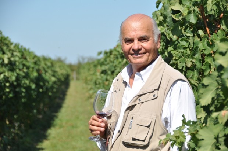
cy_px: 76
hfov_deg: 14.4
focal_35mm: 142
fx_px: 902
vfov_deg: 9.6
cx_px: 114
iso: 200
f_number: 5.6
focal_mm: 95
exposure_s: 1/800
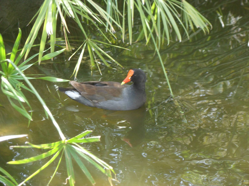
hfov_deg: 12.2
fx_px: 1165
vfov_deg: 9.2
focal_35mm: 162
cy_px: 93
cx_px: 124
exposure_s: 1/60
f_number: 5.5
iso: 200
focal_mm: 28.7
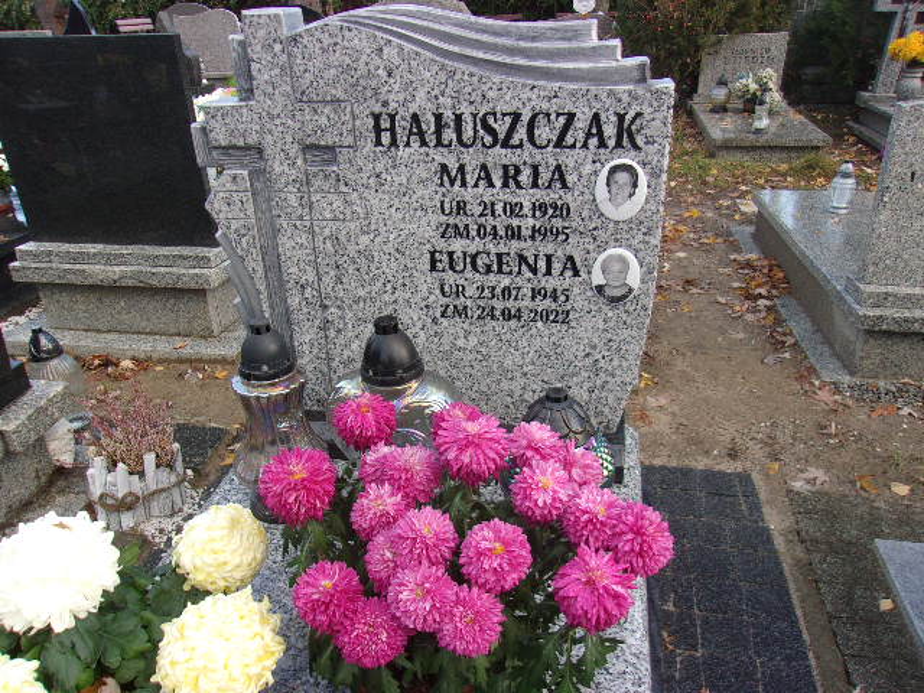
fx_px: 721
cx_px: 462
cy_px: 346
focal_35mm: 27
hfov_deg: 65.3
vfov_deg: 51.4
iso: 80
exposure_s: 1/70
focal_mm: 4.9
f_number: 3
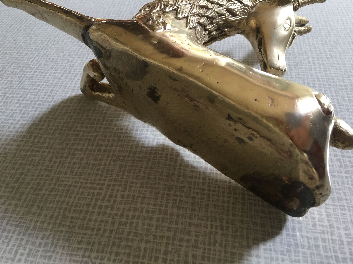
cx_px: 176
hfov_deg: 61.7
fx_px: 296
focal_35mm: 29
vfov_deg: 48.2
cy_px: 132
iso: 125
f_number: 2.2
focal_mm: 4.15
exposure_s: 1/33
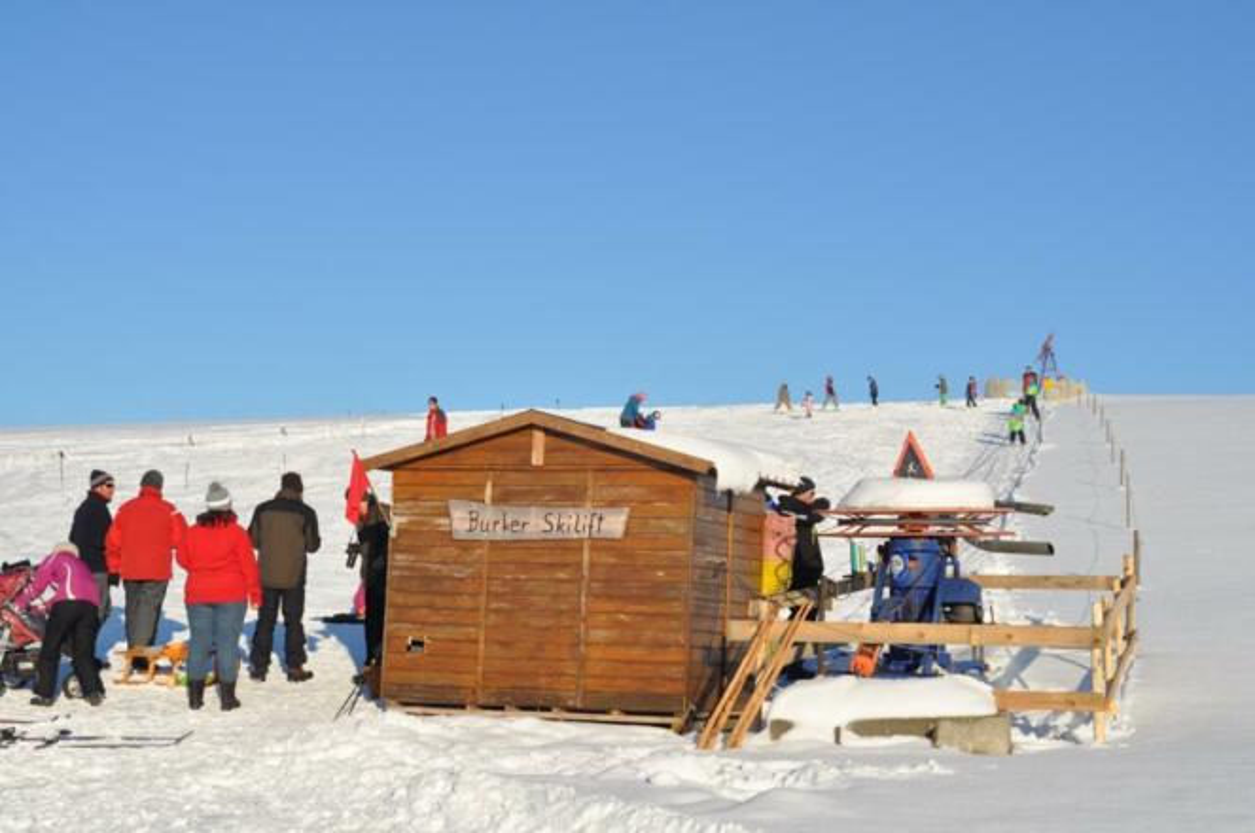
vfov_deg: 18.9
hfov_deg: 28.1
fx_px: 2506
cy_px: 416
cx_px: 628
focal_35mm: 72
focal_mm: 48
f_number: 10
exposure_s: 1/400
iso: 200
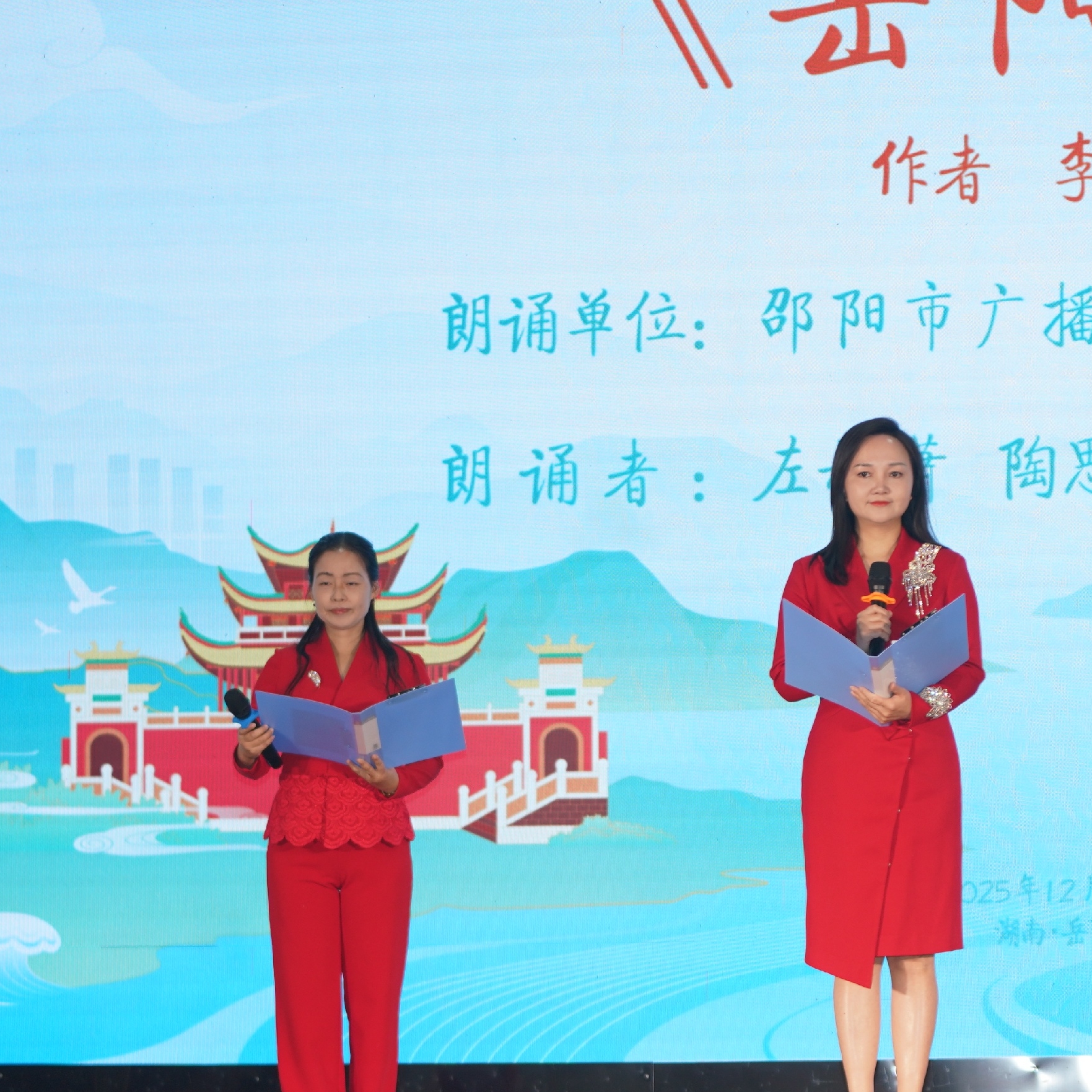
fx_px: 4818
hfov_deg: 12.8
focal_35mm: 135
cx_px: 1061
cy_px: 550
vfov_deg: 12.9
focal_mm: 70
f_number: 2.8
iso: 250
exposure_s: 1/250
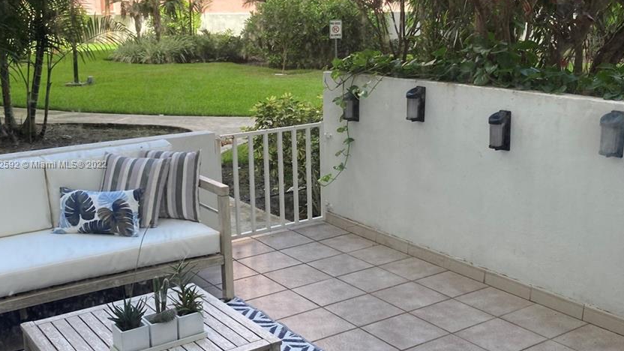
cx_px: 307
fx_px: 728
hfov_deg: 46.4
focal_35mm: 44
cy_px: 165
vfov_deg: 27.1
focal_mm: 3.99
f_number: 1.8
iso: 20
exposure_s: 1/166
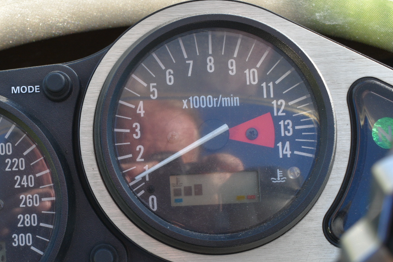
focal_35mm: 73
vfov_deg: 18.6
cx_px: 112
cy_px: 186
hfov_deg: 27.5
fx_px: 795
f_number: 8
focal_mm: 29
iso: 400
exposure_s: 1/250
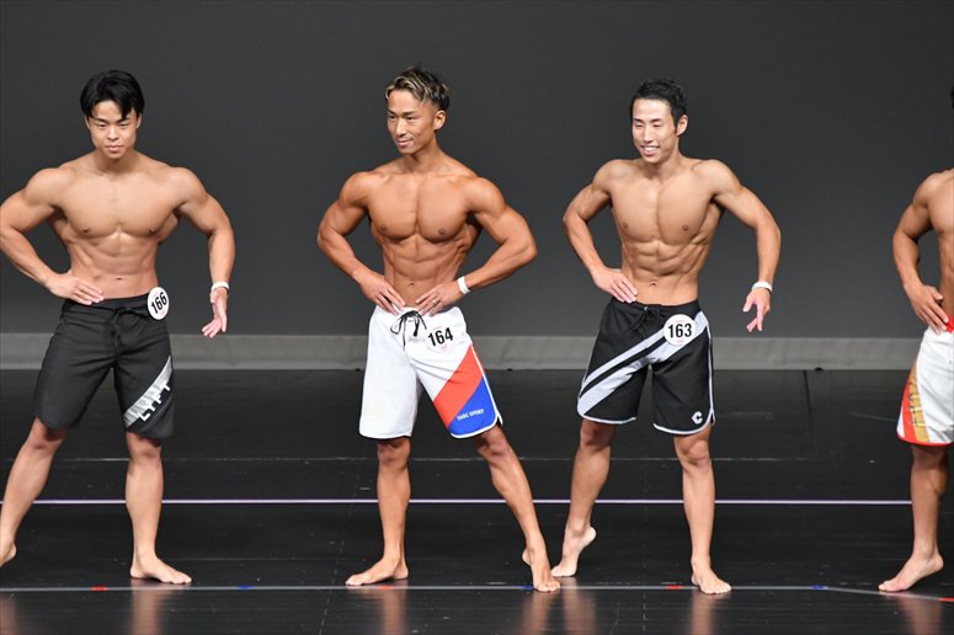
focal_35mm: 375
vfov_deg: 3.7
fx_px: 9933
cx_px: 477
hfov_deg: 5.5
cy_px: 318
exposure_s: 1/400
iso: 4000
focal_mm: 250
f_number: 5.6
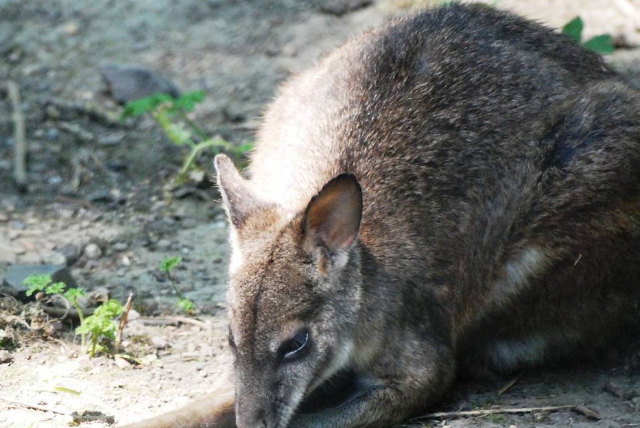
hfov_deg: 3.6
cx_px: 226
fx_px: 10071
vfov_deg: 2.4
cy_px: 307
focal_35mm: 566
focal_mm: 220
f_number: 5.3
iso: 1600
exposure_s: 1/400
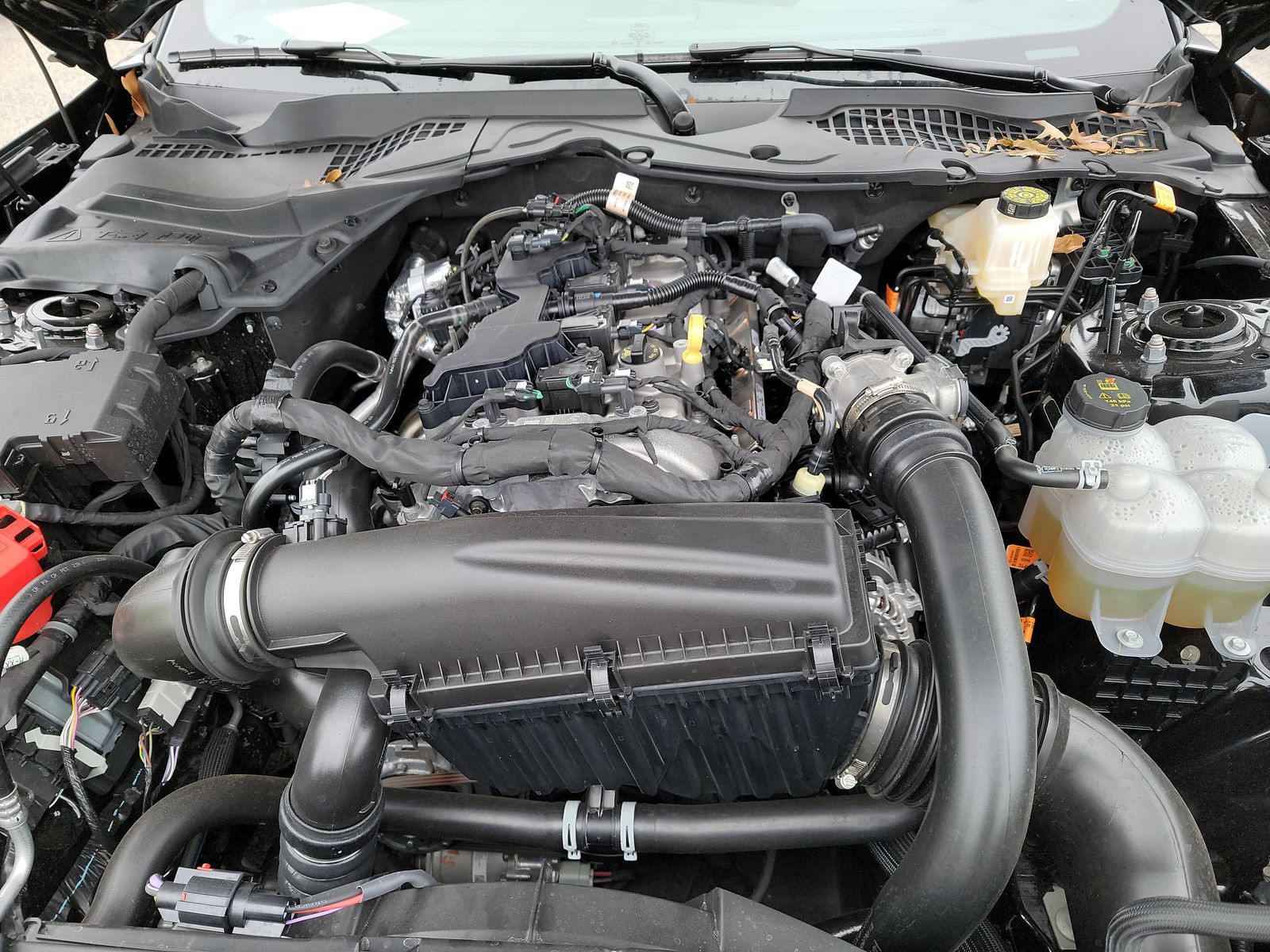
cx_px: 635
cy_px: 476
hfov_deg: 71.6
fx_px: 881
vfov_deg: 56.8
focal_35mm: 24
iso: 154
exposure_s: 1/59
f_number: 1.8
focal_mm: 6.7
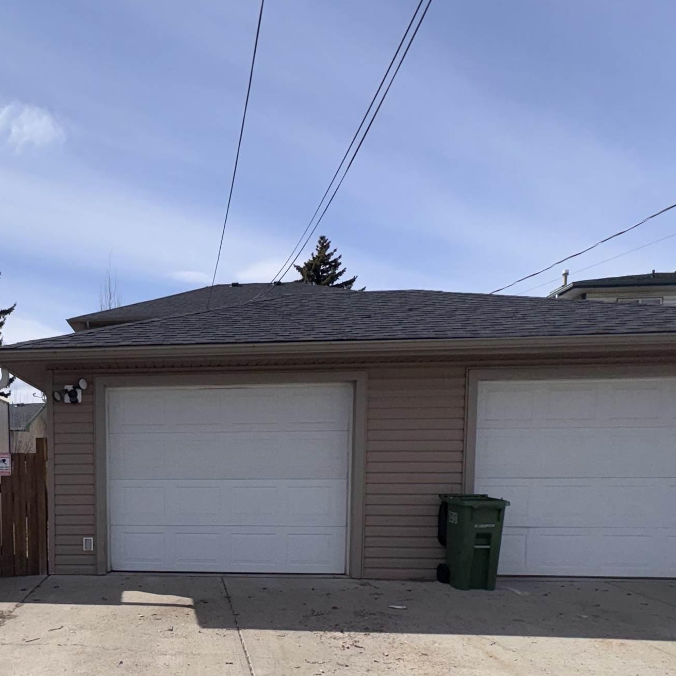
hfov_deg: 51.7
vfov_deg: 52.6
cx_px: 125
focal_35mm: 29
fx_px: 641
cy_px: 526
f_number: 2.2
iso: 32
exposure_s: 1/4926
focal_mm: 2.22
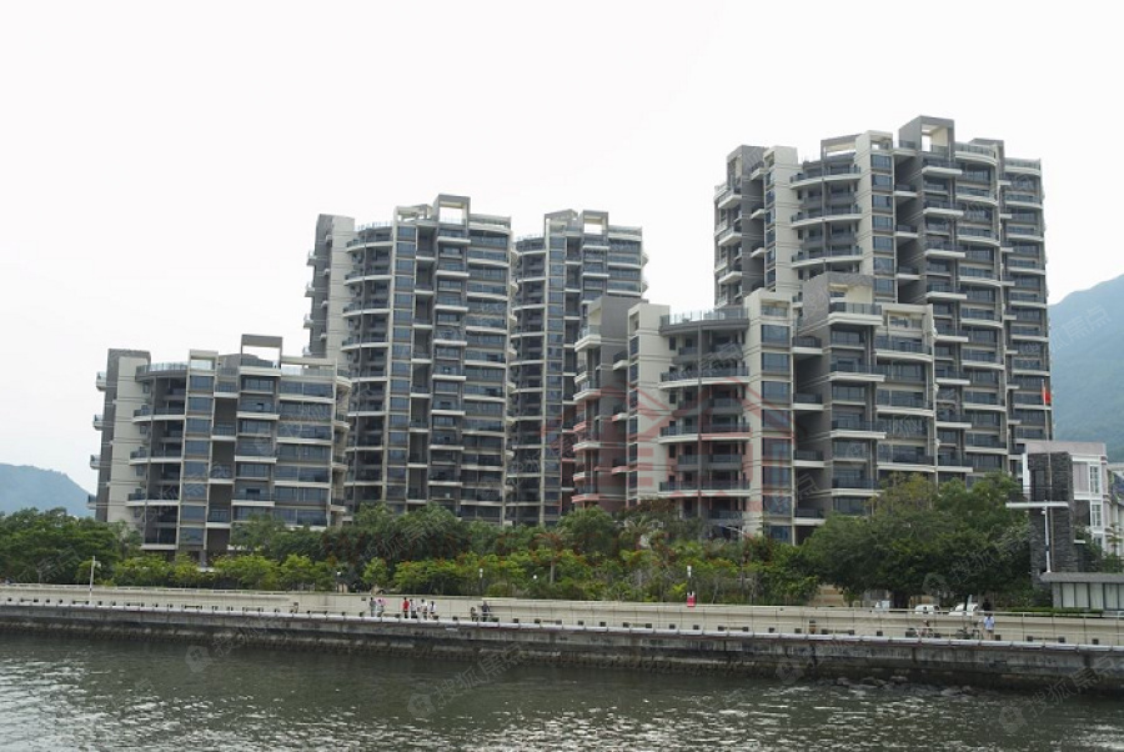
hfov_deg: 47.9
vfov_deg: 33.1
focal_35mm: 40
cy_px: 376
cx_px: 562
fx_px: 1266
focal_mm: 27
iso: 100
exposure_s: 1/60
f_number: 6.3
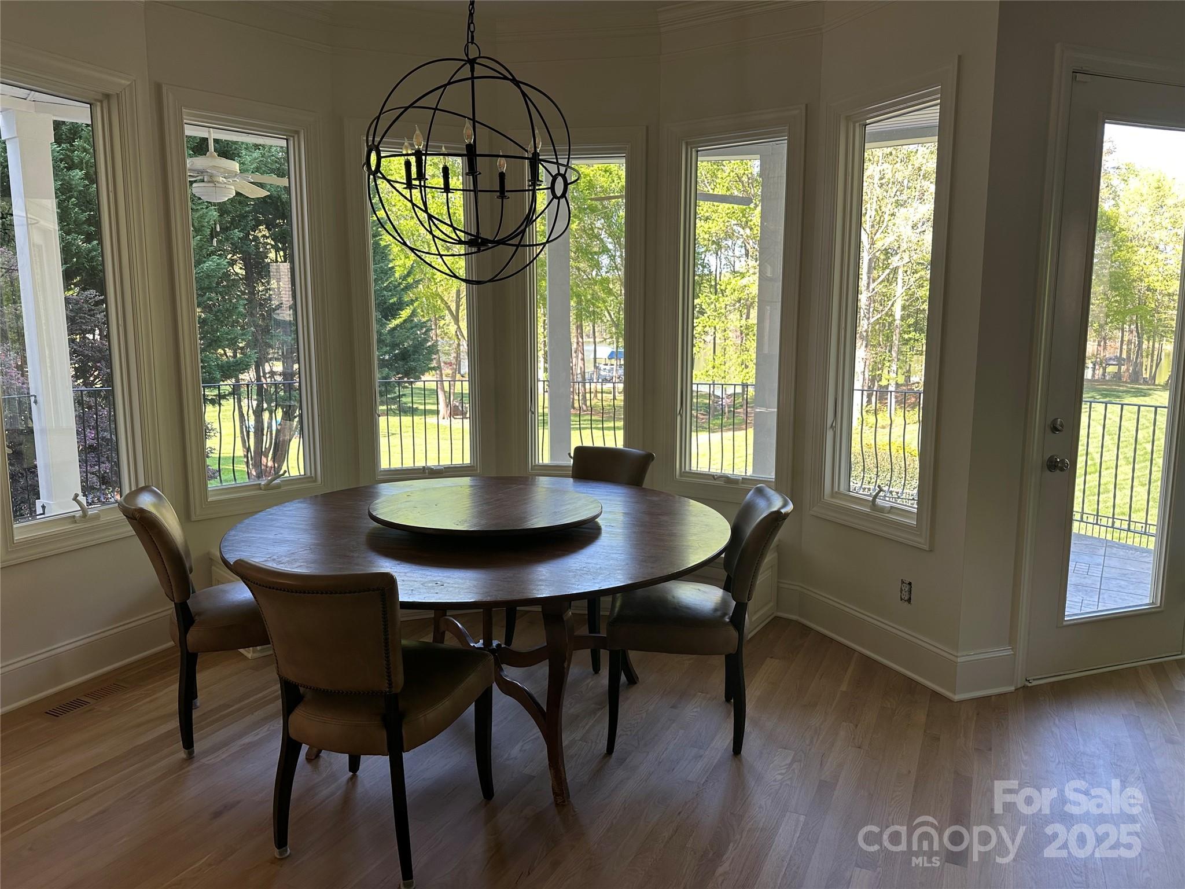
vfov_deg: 56.8
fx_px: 822
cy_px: 444
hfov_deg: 71.6
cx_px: 592
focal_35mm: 24
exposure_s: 1/121
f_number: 1.78
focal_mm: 6.86
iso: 64
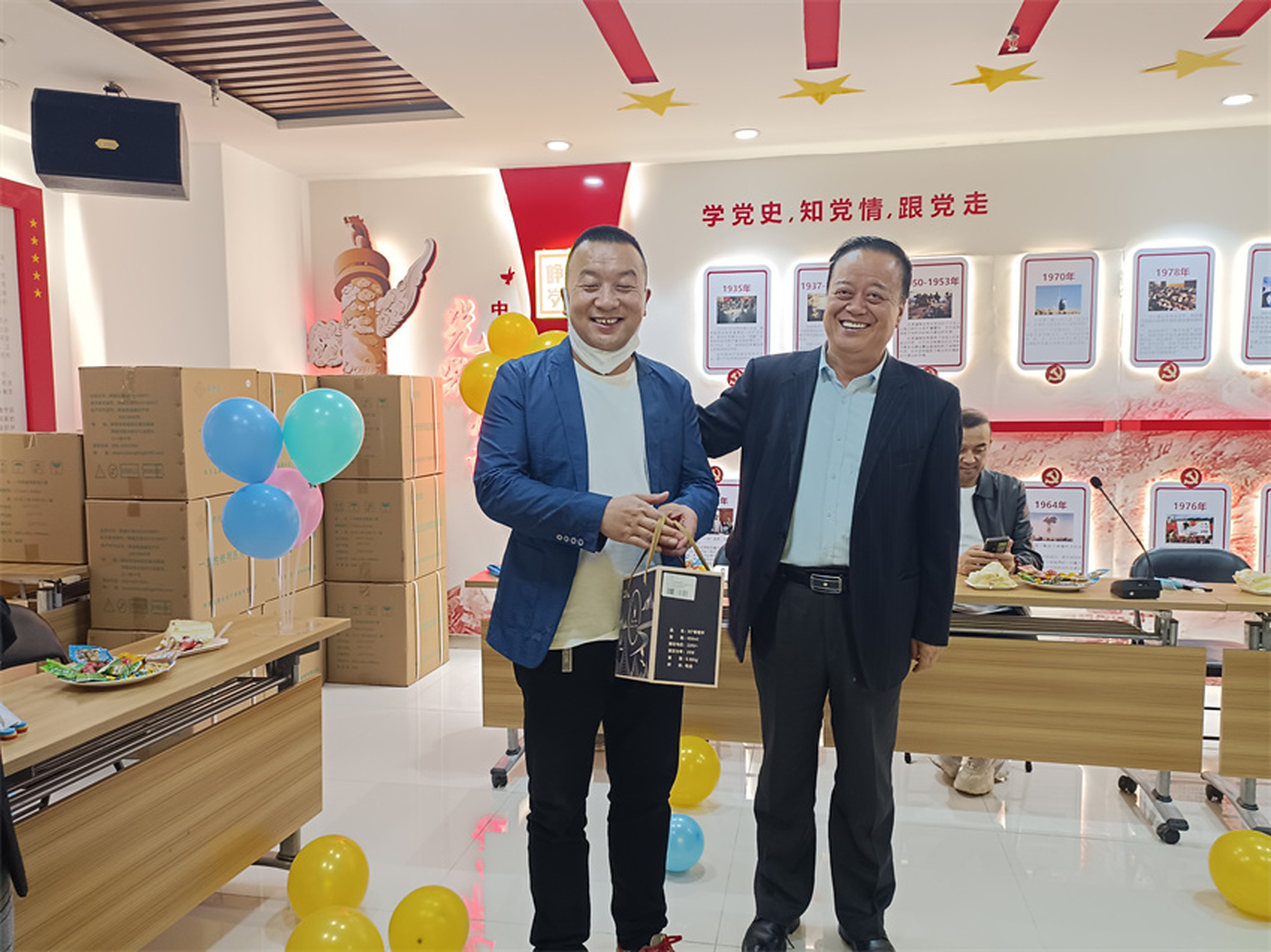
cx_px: 636
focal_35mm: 25
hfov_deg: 69.4
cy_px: 476
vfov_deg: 54.9
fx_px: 918
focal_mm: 4.75
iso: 392
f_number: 1.79
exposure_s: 1/50
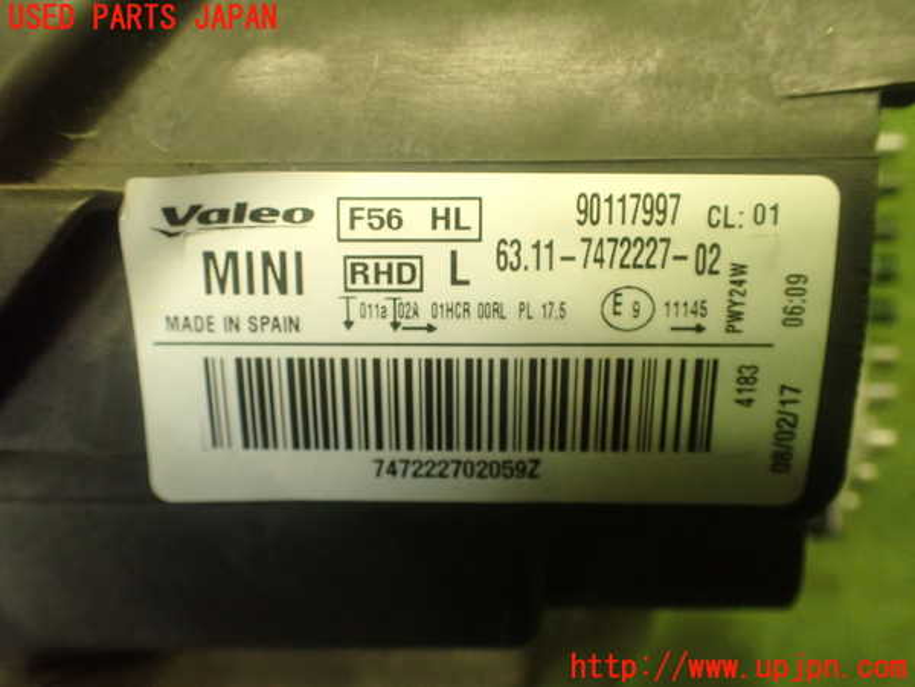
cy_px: 344
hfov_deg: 60.0
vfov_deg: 46.8
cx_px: 458
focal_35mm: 30
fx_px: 793
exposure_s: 1/100
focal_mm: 5.4
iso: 800
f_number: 2.3
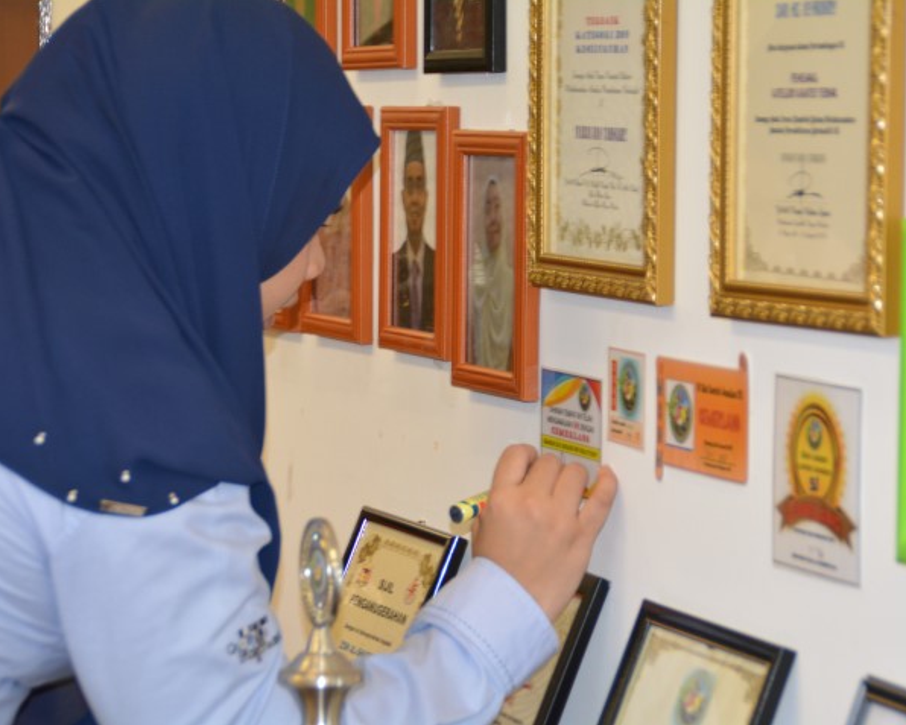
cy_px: 362
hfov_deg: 14.2
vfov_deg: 11.4
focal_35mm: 136
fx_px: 3647
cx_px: 470
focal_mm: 80
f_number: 5.6
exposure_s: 1/60
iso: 800
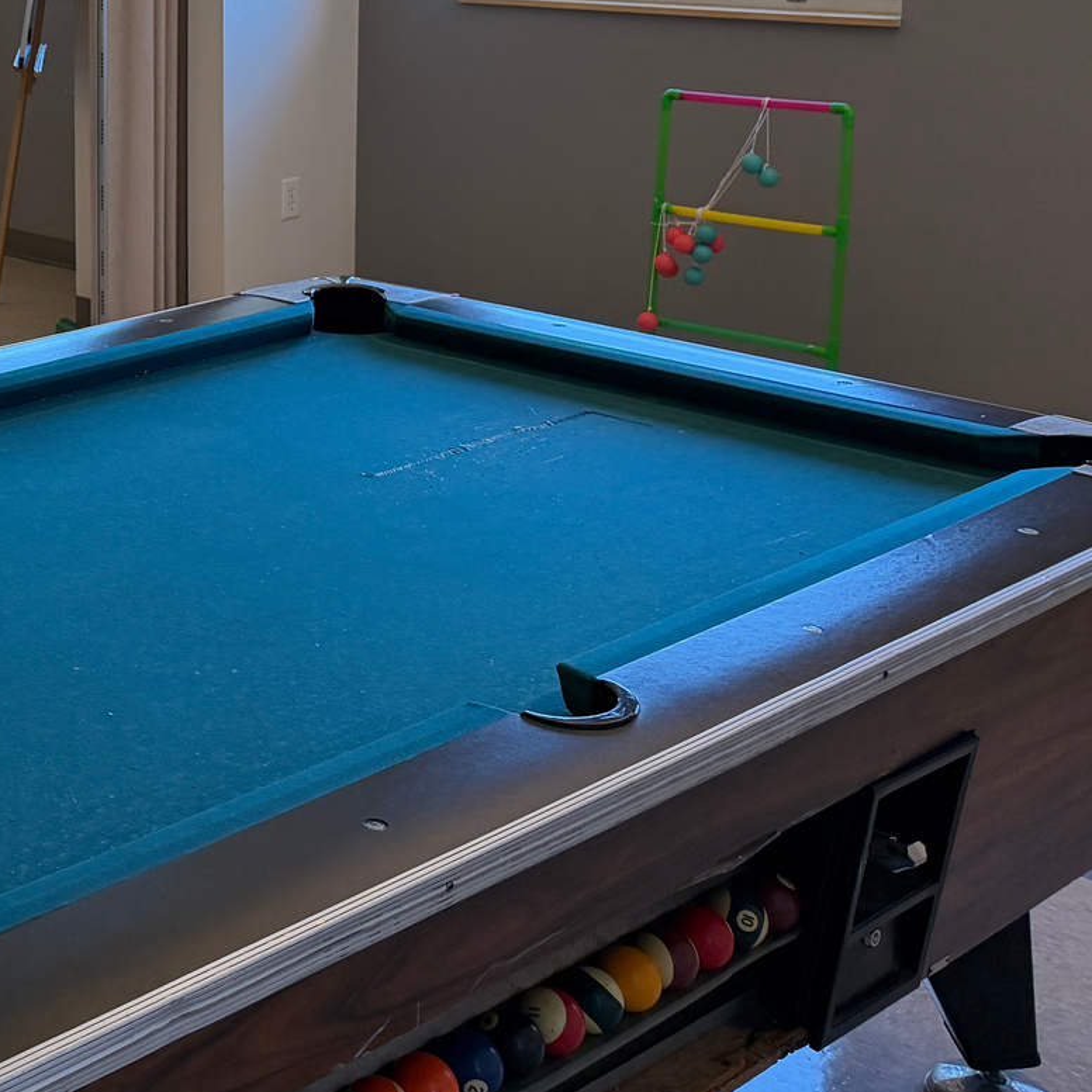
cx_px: -304
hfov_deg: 26.3
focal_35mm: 56
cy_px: 167
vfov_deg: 29.6
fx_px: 1999
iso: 200
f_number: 1.78
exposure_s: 1/191
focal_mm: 6.76
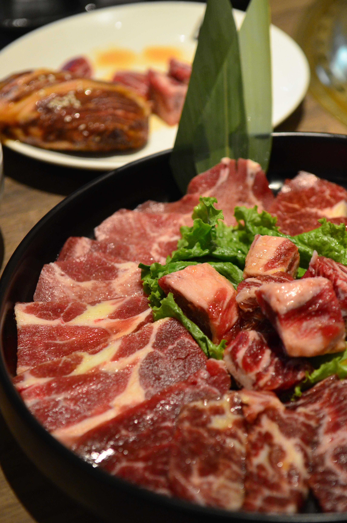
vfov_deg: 28.1
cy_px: 262
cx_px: 174
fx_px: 1046
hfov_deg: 18.8
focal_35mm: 72
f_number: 2.8
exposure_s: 1/80
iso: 2000
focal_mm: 48
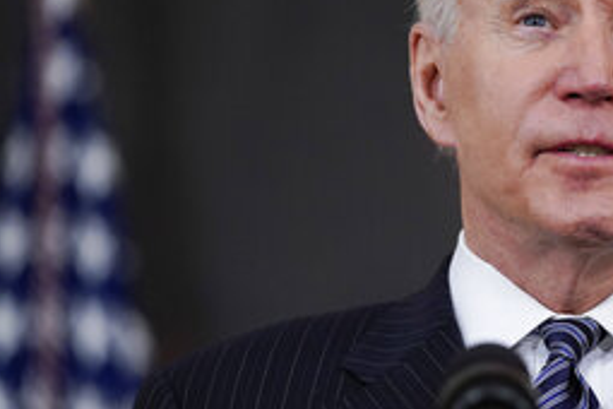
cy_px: 184
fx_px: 5057
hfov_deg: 6.9
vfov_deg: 4.6
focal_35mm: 297
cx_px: 558
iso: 2500
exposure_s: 1/400
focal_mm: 148
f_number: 2.8
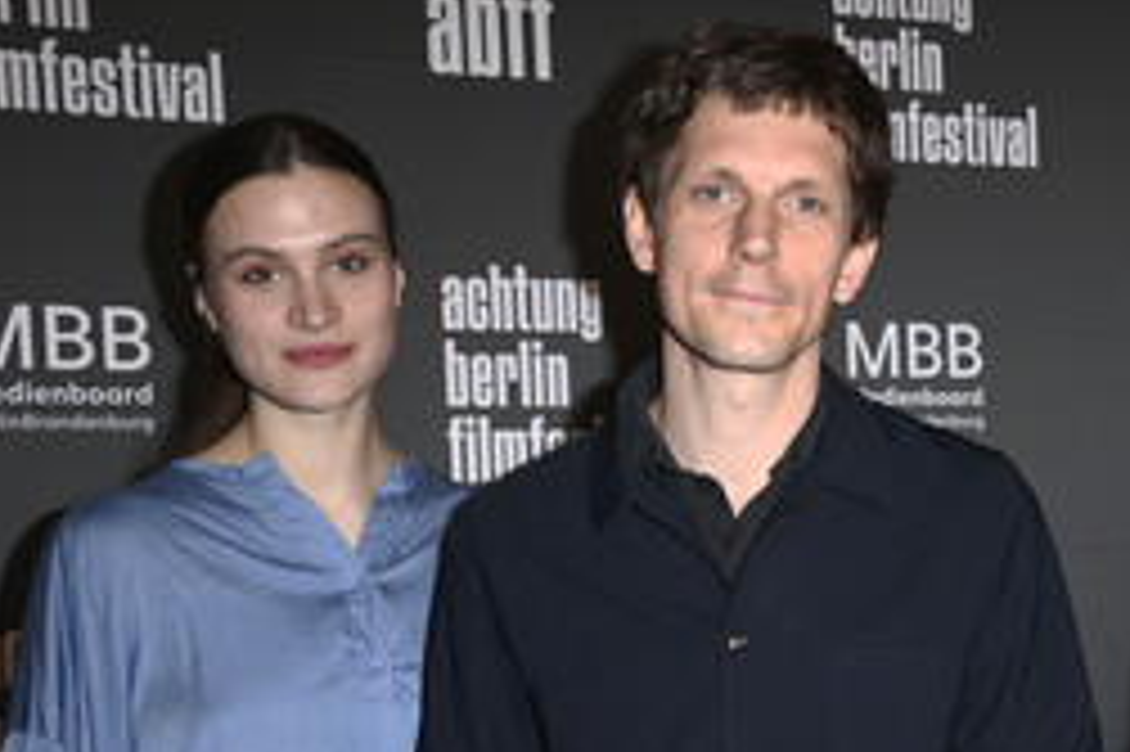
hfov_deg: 24.7
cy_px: 585
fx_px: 2541
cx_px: 898
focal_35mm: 81
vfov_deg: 16.7
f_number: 6.3
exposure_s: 1/250
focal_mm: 45
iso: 640
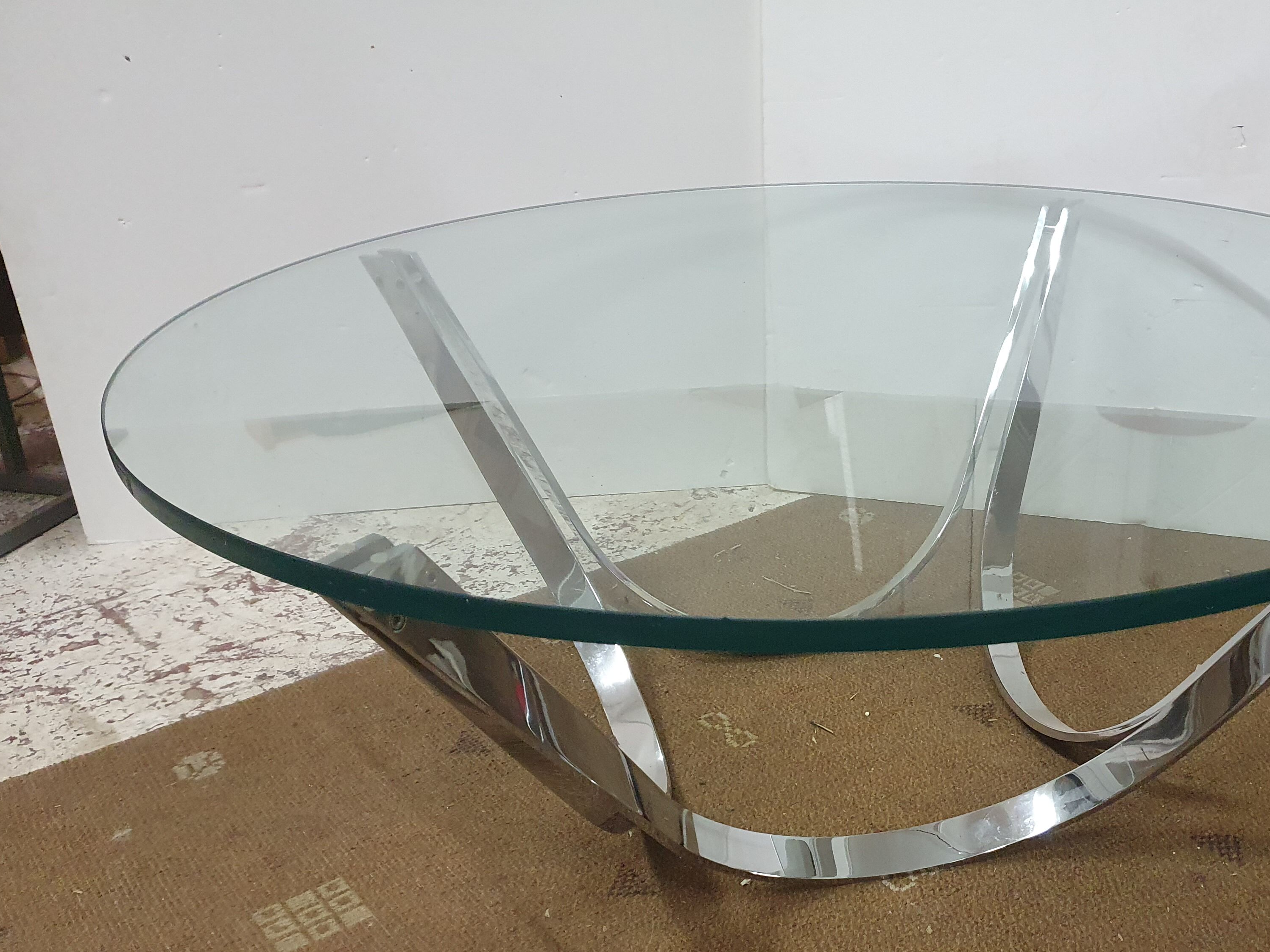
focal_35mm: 35
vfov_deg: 40.2
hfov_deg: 52.0
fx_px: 1284
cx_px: 804
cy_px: 628
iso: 500
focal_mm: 4.32
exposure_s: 1/50
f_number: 1.5
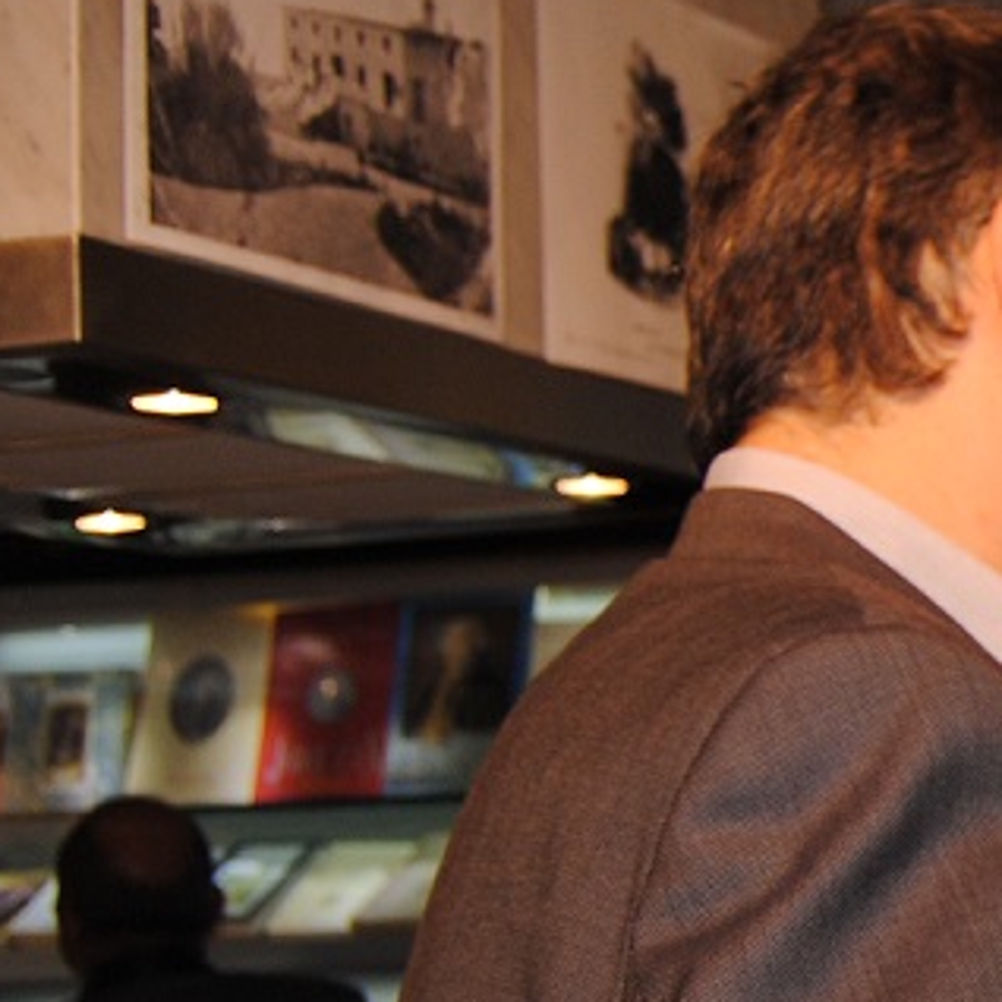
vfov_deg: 16.5
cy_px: 681
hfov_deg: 14.9
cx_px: 1692
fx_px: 3439
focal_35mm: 105
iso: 200
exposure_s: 1/60
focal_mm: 18
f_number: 3.5
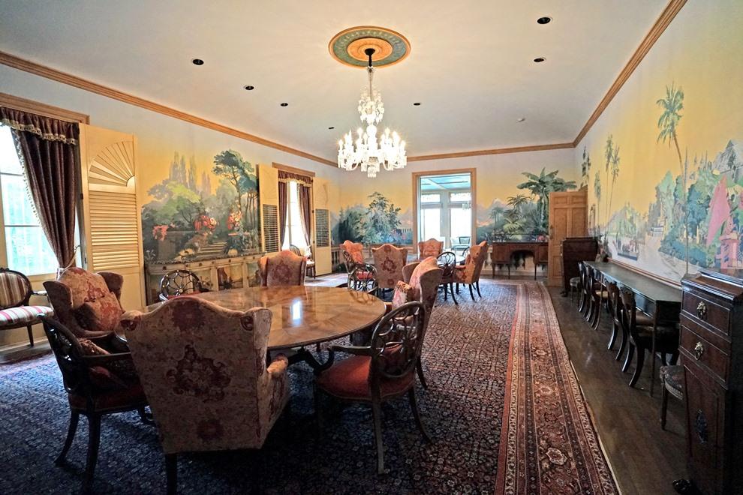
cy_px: 248
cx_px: 372
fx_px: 330
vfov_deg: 73.7
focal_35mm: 16
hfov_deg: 96.7
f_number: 4
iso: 3200
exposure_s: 1/160
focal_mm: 16
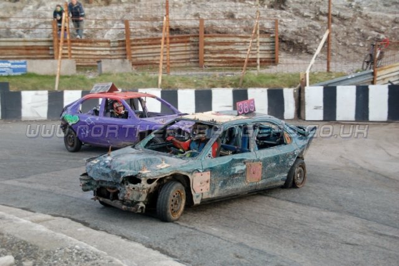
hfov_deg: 33.4
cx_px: 200
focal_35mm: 60
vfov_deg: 22.6
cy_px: 133
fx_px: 665
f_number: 4.8
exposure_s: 1/500
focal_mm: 40
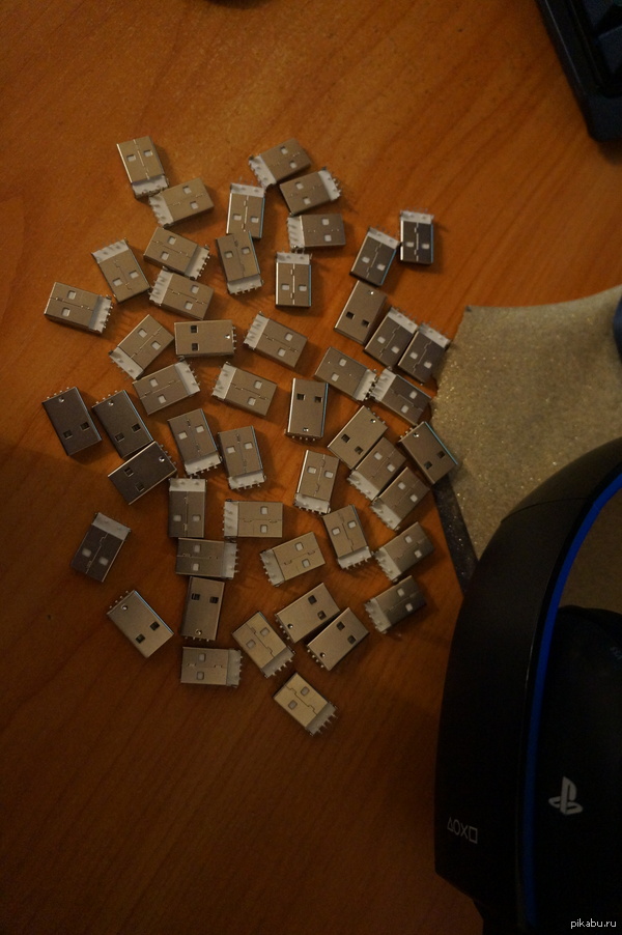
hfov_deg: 47.9
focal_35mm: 27
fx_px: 701
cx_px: 311
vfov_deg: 67.4
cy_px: 468
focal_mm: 18
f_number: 3.5
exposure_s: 1/125
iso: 3200
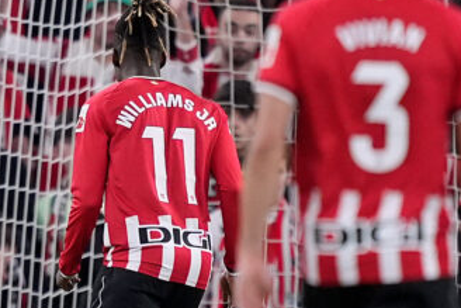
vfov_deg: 0.9
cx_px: -121
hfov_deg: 1.4
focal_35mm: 1462
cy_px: 228
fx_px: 18729
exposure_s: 1/1600
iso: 2000
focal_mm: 400
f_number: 2.8
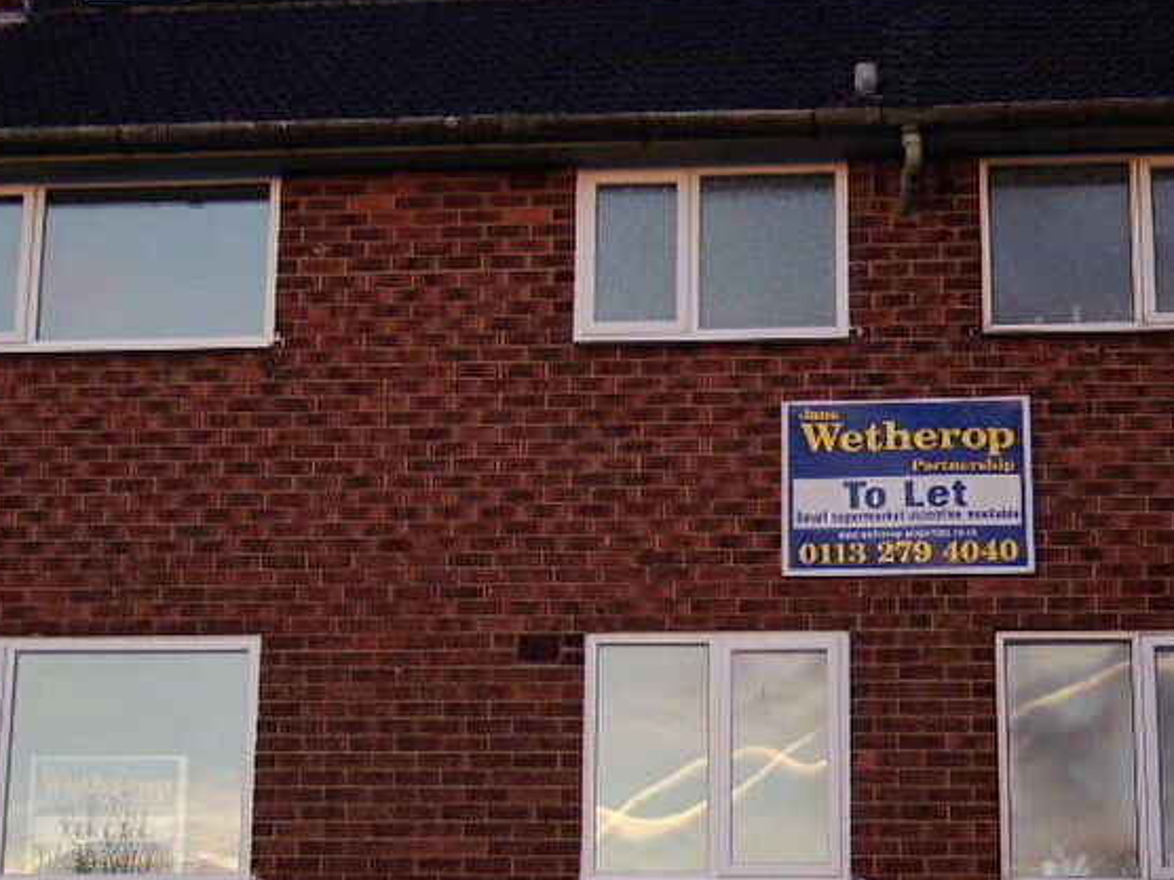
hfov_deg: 25.0
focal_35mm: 78
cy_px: 493
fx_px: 2645
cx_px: 439
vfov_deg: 18.9
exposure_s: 1/60
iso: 141
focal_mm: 16.25
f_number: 4
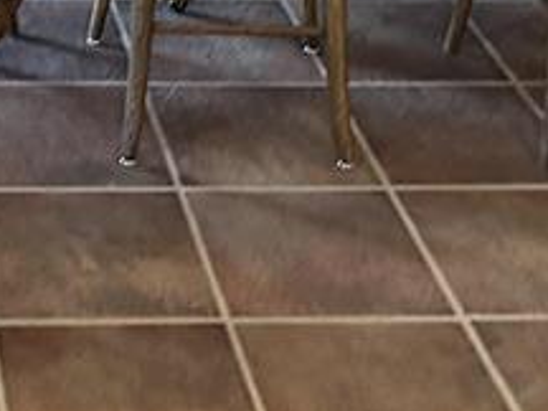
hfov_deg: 16.4
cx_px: -137
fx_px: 1805
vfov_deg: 11.3
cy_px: -510
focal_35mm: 114
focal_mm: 6.86
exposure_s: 1/60
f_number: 1.78
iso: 200
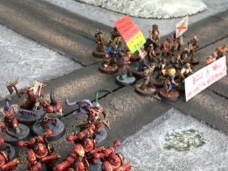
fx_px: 375
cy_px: 88
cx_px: 127
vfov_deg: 25.6
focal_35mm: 57
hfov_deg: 33.8
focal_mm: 4.15
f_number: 2.2
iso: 160
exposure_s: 1/30
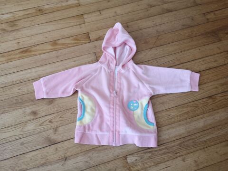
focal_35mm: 27
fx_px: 178
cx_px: 114
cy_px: 86
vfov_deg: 51.4
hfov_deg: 65.3
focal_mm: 3.95
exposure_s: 1/60
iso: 160
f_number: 1.8
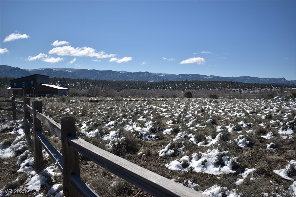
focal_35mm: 36
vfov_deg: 36.9
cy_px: 98
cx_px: 148
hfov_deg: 53.1
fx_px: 296
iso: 100
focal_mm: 24
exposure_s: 1/1600
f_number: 4
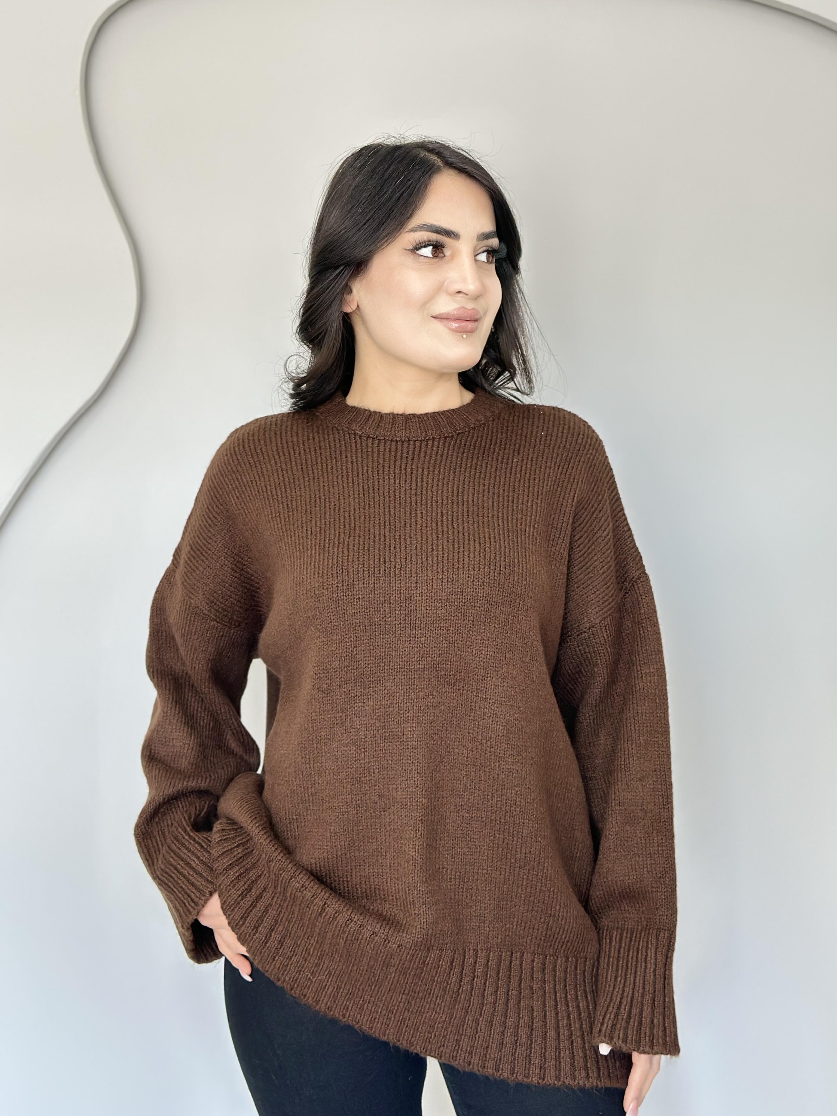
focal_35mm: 49
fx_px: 1580
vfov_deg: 38.9
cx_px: 422
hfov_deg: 29.7
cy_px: 555
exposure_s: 1/73
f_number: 1.78
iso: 125
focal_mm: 6.86
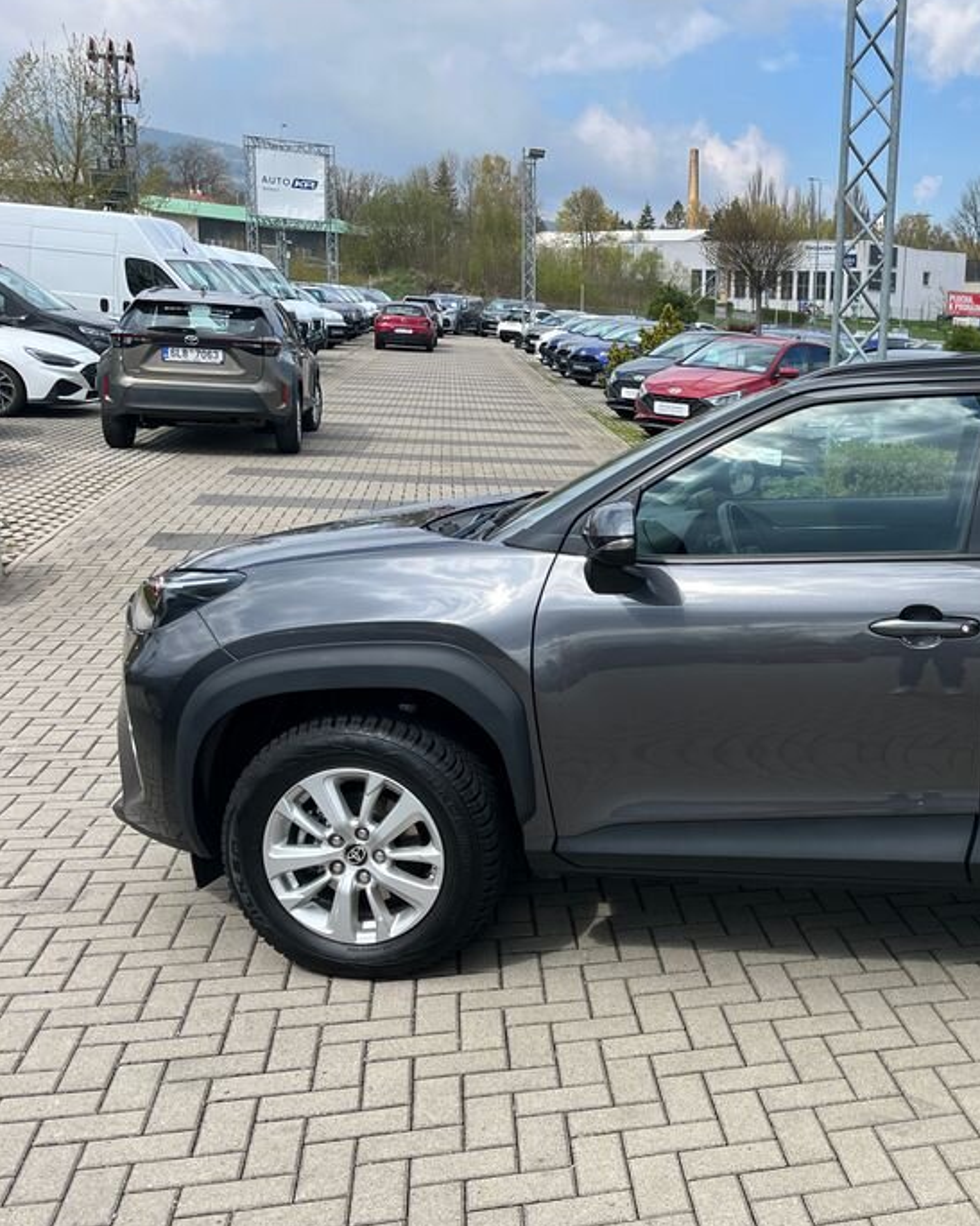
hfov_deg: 37.0
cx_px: 856
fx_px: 1378
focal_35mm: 38
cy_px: 635
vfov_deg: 47.9
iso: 50
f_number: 1.6
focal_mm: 5.1
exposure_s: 1/1890
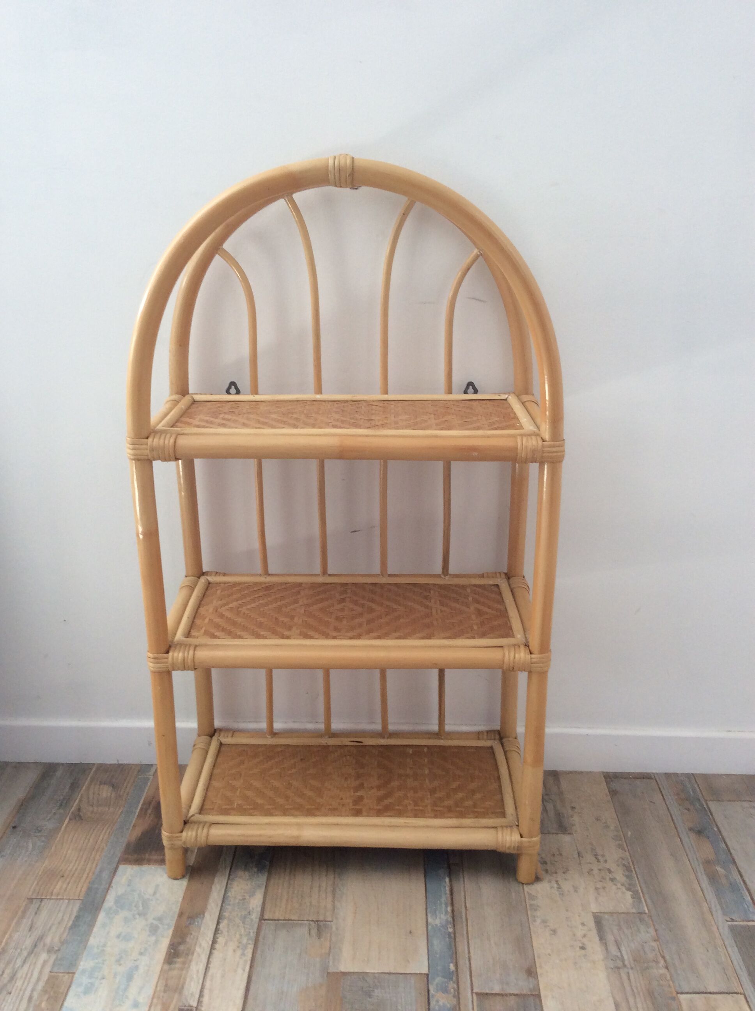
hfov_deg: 44.1
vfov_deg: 56.9
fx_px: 933
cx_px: 378
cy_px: 506
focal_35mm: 32
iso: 50
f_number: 2.4
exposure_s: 1/25
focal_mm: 3.3
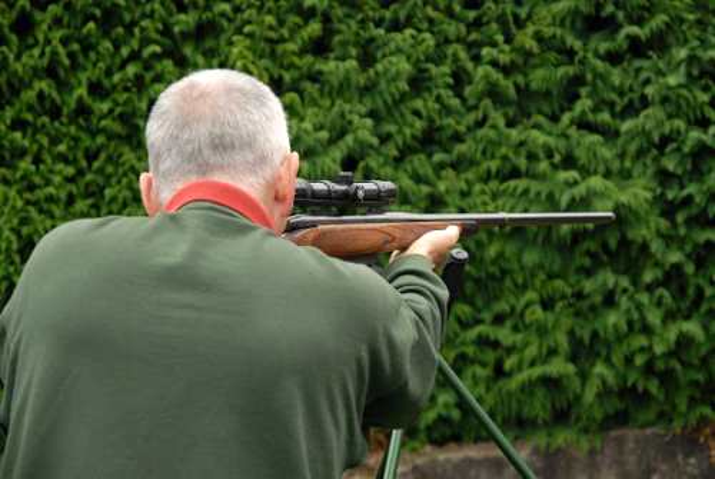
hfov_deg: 21.9
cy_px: 240
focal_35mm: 93
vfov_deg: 14.8
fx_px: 1850
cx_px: 358
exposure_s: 1/60
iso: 200
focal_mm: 62
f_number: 4.2
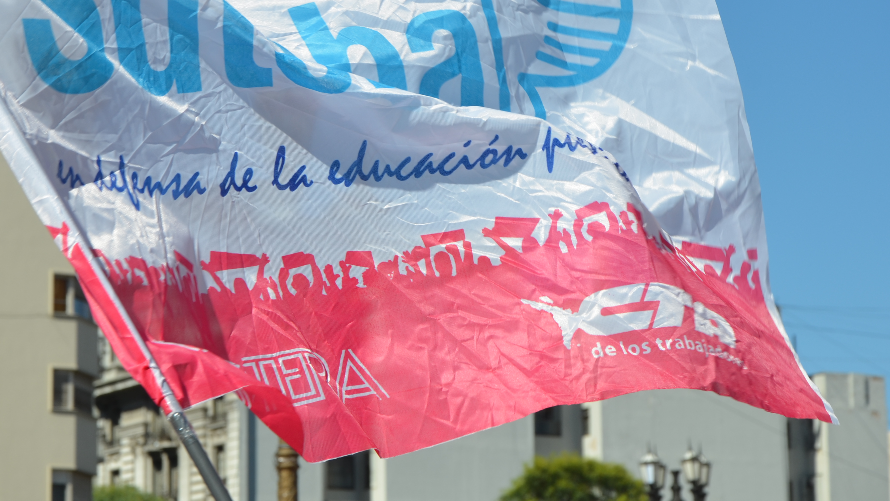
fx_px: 3375
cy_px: 160
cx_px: 423
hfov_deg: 15.0
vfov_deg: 8.5
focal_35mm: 143
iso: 100
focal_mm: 66
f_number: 9
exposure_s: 1/320
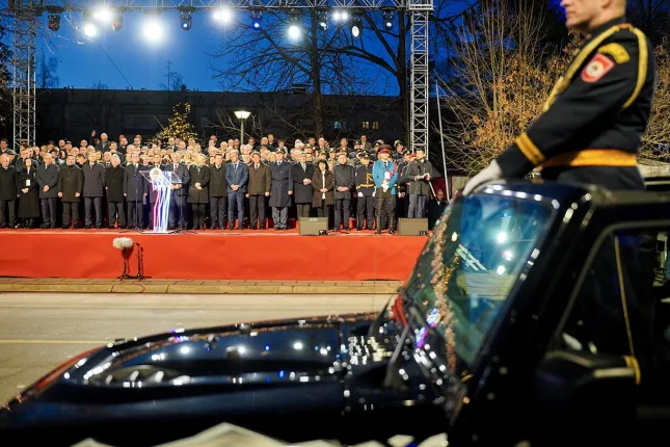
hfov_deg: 57.2
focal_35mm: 33
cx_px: 326
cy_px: 190
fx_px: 614
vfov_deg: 39.9
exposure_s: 1/320
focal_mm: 28
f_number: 1.8
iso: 640
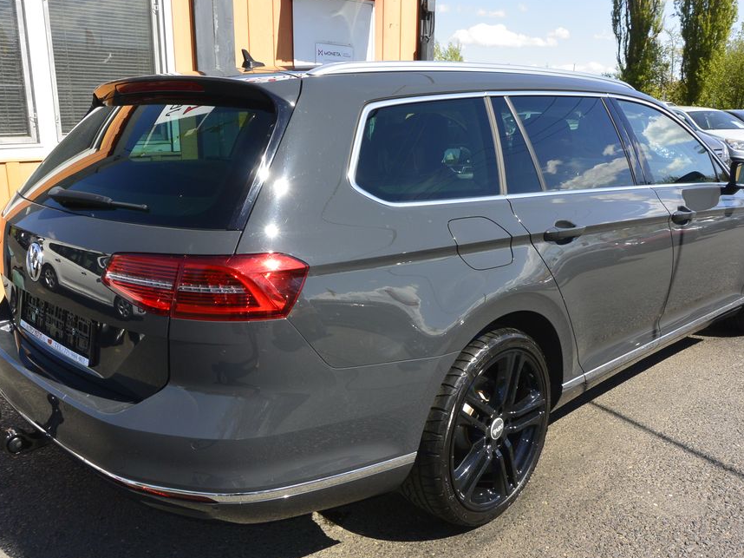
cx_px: 378
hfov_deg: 58.4
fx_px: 666
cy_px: 284
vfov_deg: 45.4
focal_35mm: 31
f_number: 7.1
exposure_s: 1/250
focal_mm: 10
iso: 160
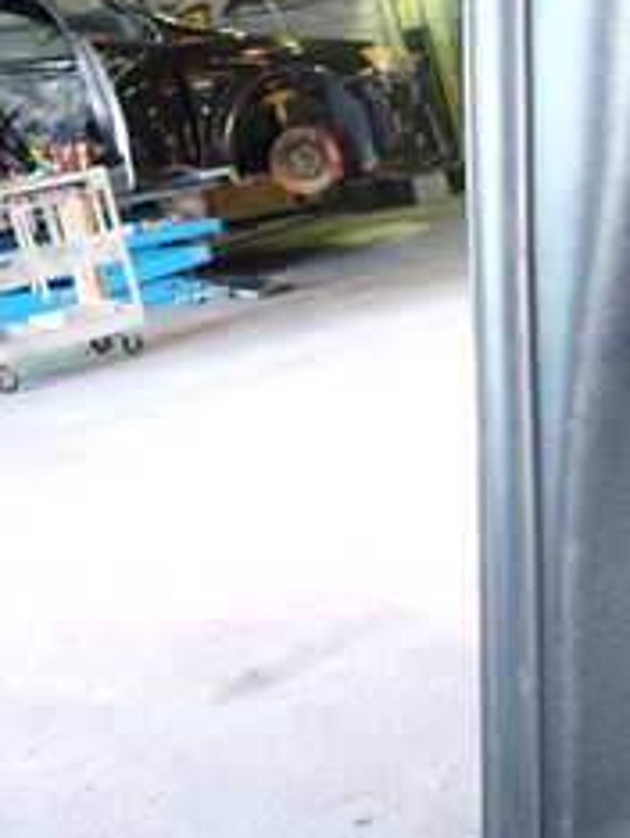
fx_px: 1550
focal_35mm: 64
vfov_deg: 30.2
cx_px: 845
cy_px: 451
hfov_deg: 20.7
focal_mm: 4.5
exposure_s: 1/30
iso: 200
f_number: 2
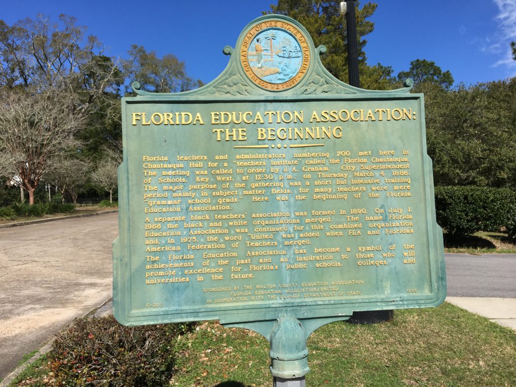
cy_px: 194
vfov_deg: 48.2
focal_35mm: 29
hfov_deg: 61.7
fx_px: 432
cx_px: 258
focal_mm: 4.15
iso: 25
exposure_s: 1/2262
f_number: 2.2
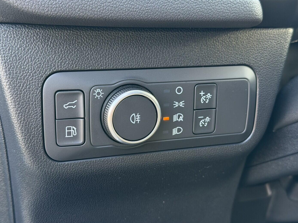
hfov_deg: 38.2
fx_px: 431
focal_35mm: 50
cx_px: 148
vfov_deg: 29.1
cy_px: 114
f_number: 1.78
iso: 160
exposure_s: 1/82
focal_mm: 6.76
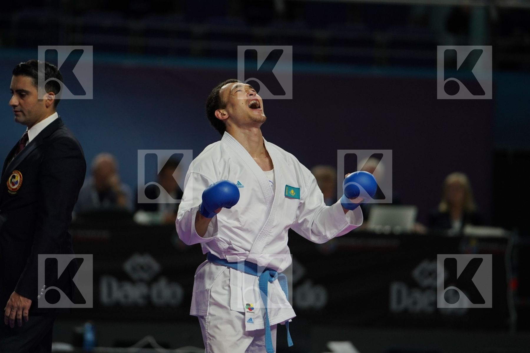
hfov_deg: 6.9
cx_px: 265
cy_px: 176
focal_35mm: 300
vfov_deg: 4.6
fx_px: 4416
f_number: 2.8
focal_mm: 200
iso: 1000
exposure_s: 1/1000
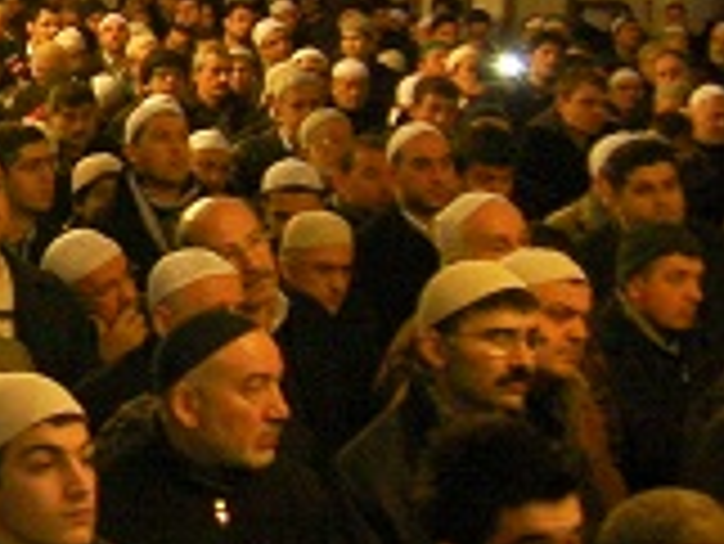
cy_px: 119
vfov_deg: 12.5
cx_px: -396
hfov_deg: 15.3
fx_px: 2470
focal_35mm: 118
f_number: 3.5
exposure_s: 1/15.2
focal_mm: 6.8
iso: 400
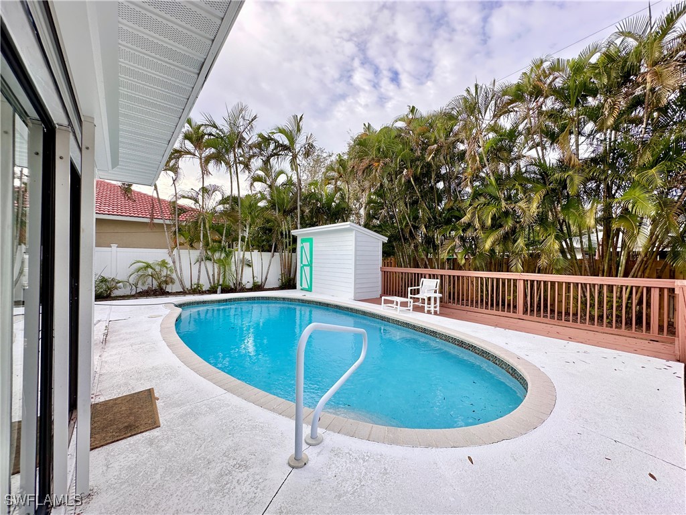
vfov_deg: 85.7
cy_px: 258
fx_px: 277
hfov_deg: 102.1
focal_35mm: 14
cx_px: 343
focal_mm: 2.22
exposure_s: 1/286
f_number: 2.2
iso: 40
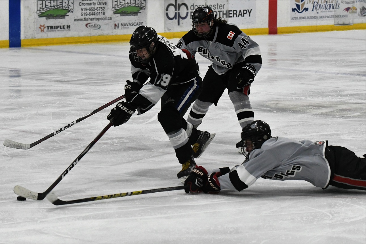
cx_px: 183
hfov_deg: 19.5
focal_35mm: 105
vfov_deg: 13.0
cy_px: 122
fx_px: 1067
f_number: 4.5
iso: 5000
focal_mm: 70
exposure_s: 1/1000
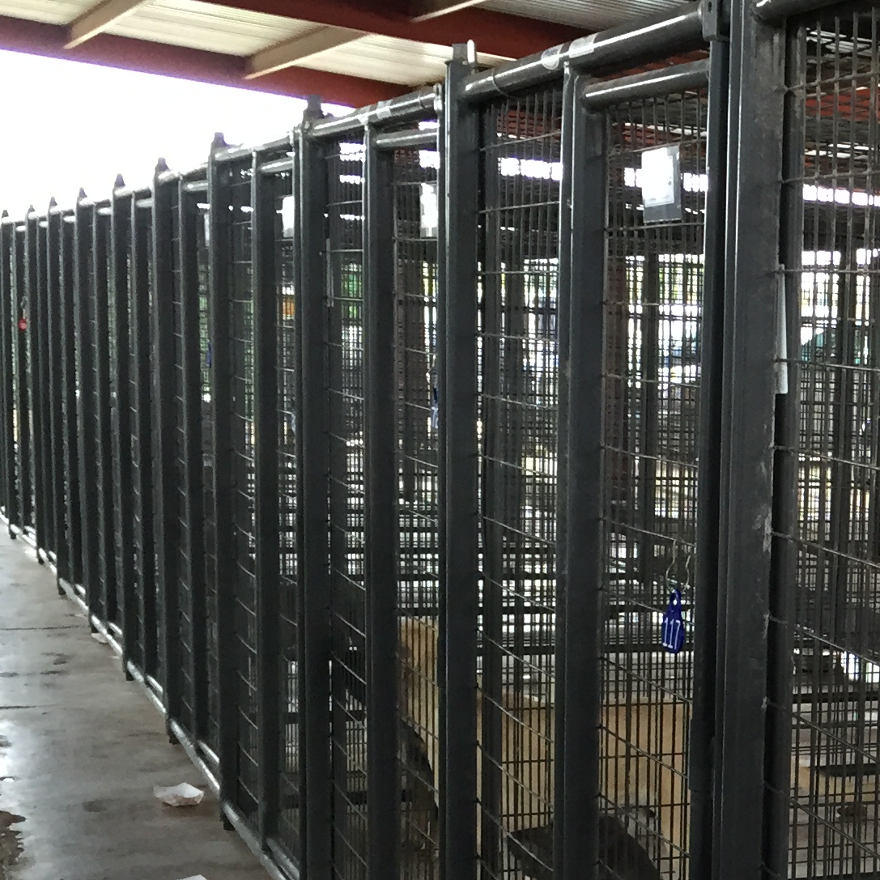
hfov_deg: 20.4
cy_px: 712
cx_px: 1175
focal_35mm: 77
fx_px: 2215
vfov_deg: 22.2
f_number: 2.2
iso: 80
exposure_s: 1/30
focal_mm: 4.15
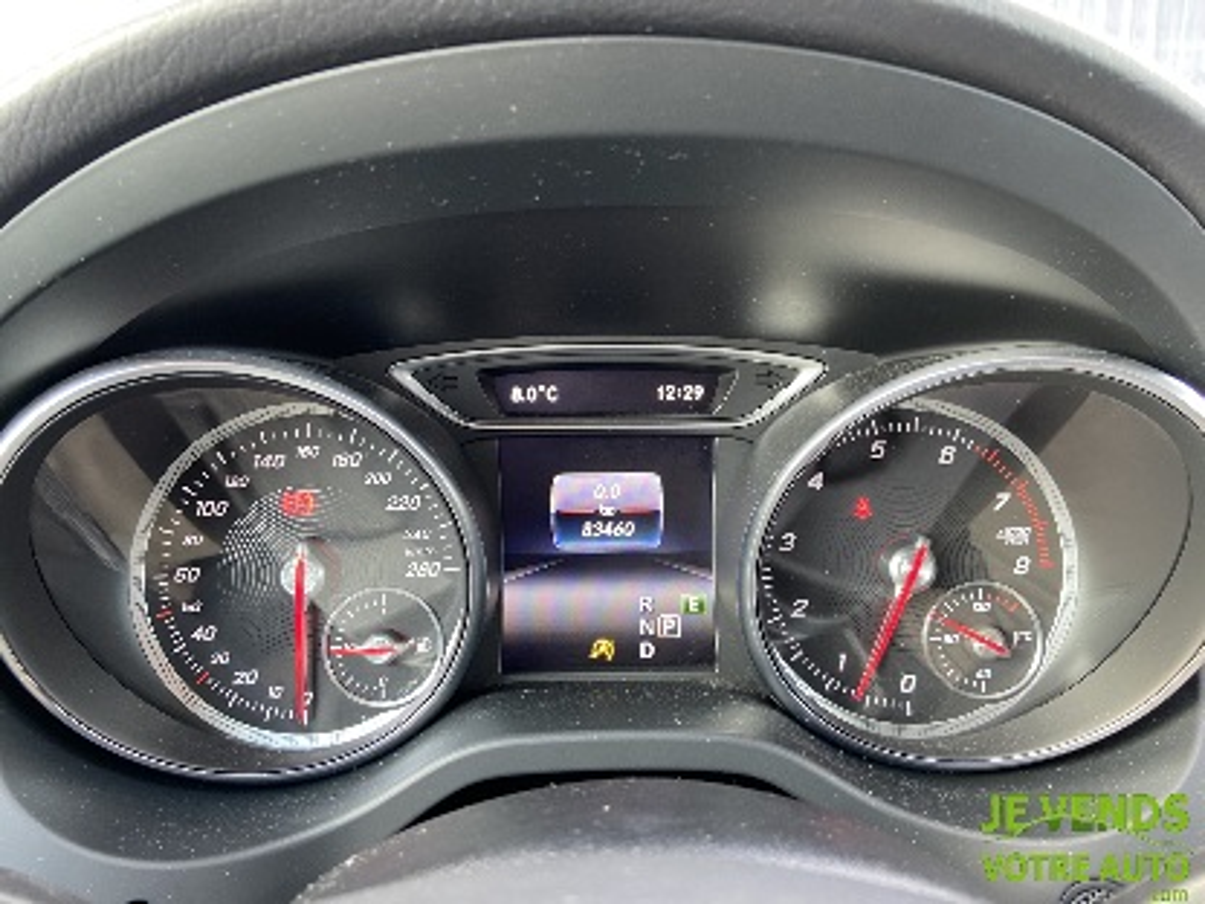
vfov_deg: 53.1
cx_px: 602
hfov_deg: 67.3
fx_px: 905
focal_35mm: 26
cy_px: 452
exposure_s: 1/50
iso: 160
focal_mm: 4.25
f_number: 1.8
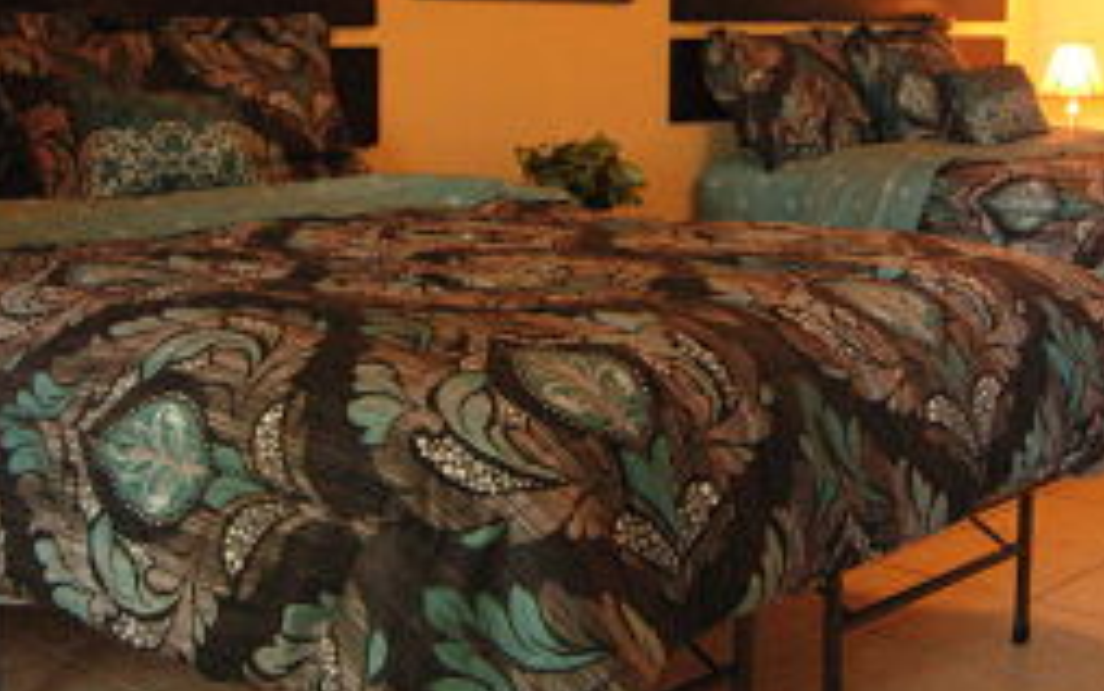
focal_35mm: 60
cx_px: 678
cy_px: 178
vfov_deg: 21.5
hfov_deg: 33.8
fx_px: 1806
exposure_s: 1/23.9
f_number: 3
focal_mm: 7.5
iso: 400
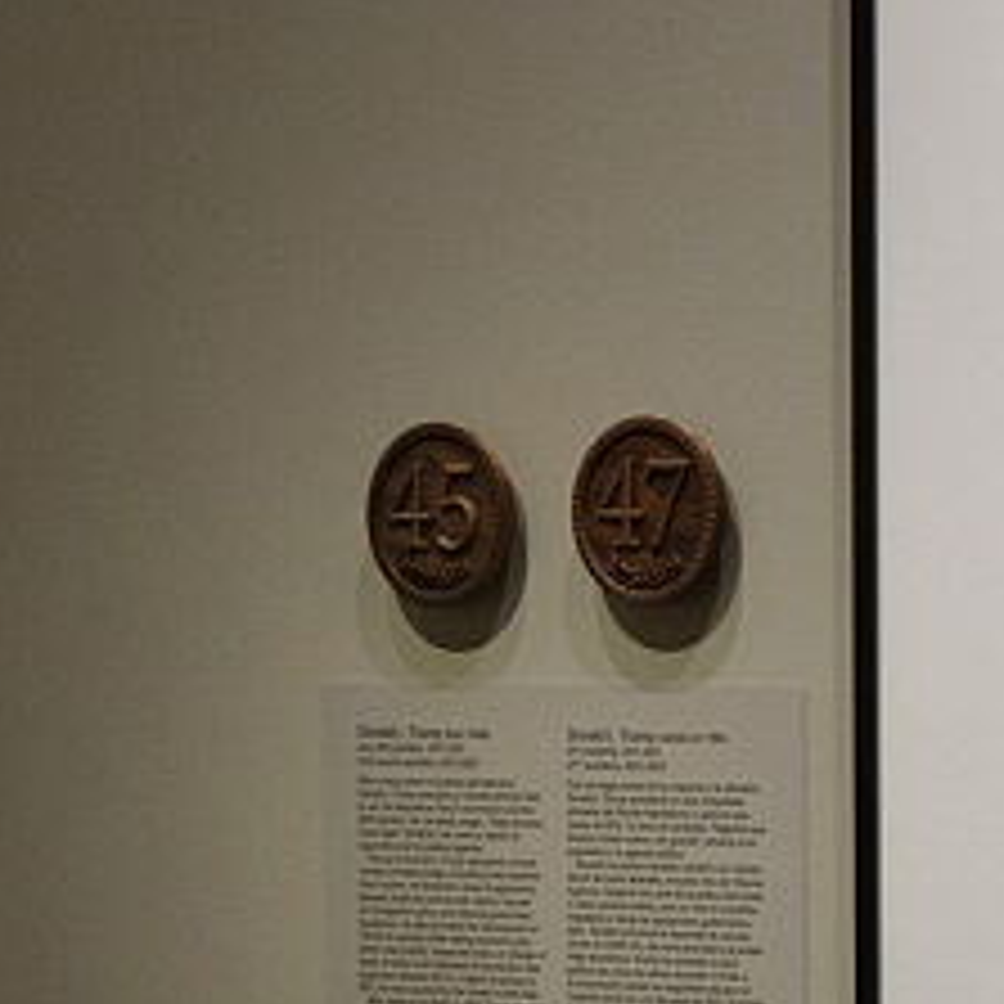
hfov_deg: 8.0
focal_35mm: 219
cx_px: 788
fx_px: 7186
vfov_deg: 8.0
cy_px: 799
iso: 400
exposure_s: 1/13
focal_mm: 20.49
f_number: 3.5
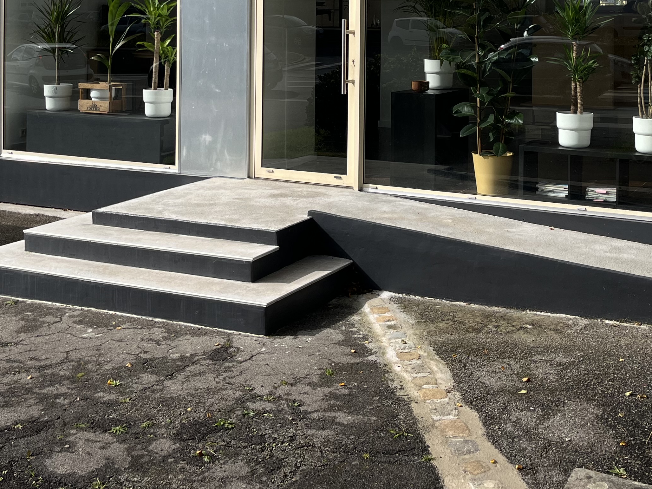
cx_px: 359
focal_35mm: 51
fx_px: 961
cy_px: 26
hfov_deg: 37.5
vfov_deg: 27.3
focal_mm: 5.1
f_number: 1.6
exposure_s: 1/3049
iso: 50
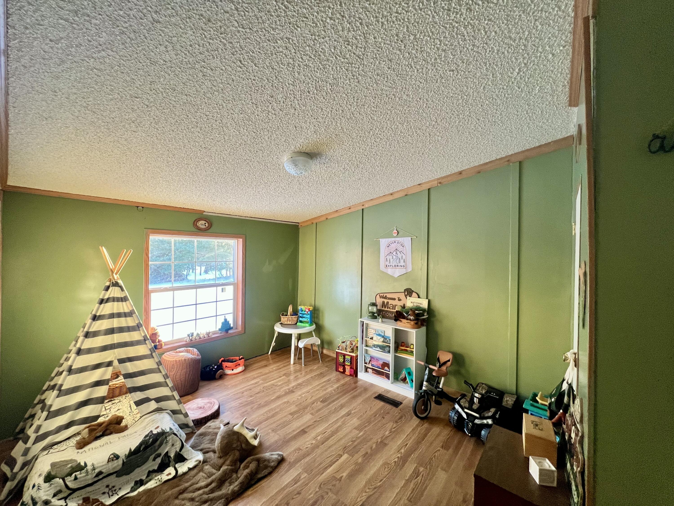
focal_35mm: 13
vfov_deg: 89.9
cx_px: 337
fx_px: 253
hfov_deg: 106.2
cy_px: 253
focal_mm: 1.57
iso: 200
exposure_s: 1/60
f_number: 1.8
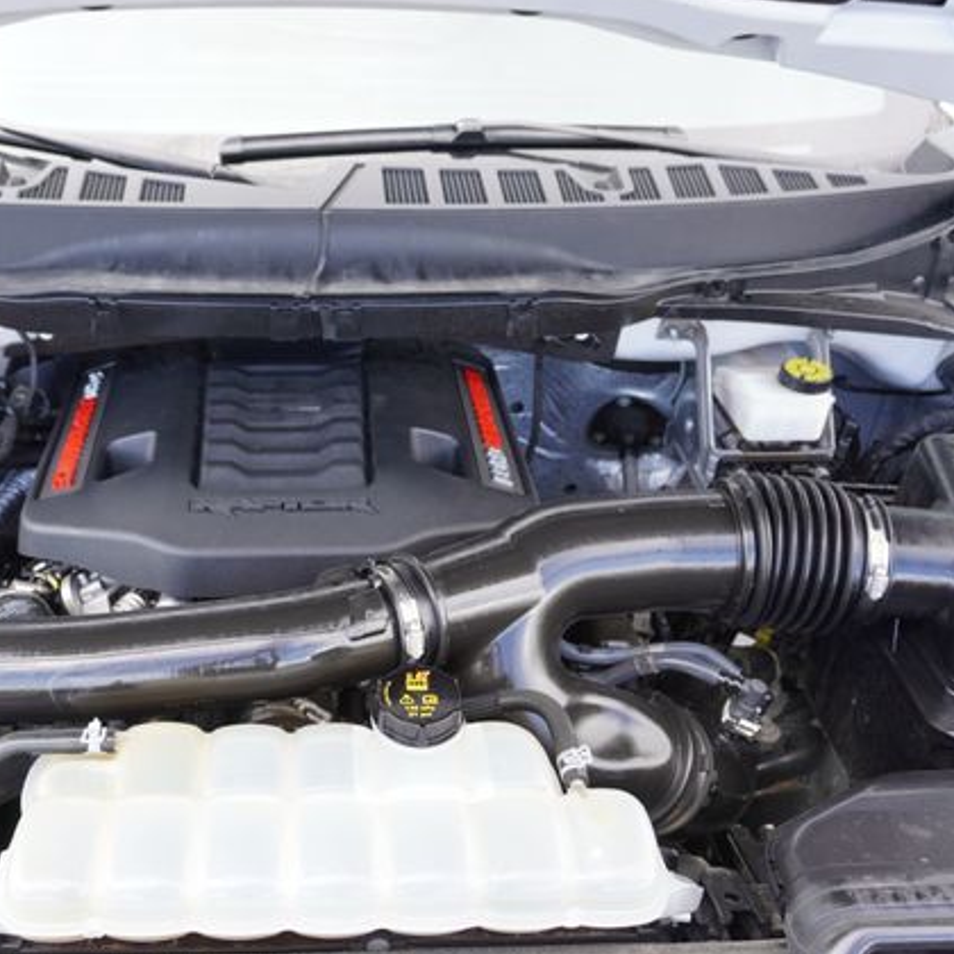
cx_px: 343
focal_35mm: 35
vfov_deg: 47.2
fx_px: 1091
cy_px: 475
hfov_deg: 46.7
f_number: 4
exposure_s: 1/60
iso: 160
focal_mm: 18
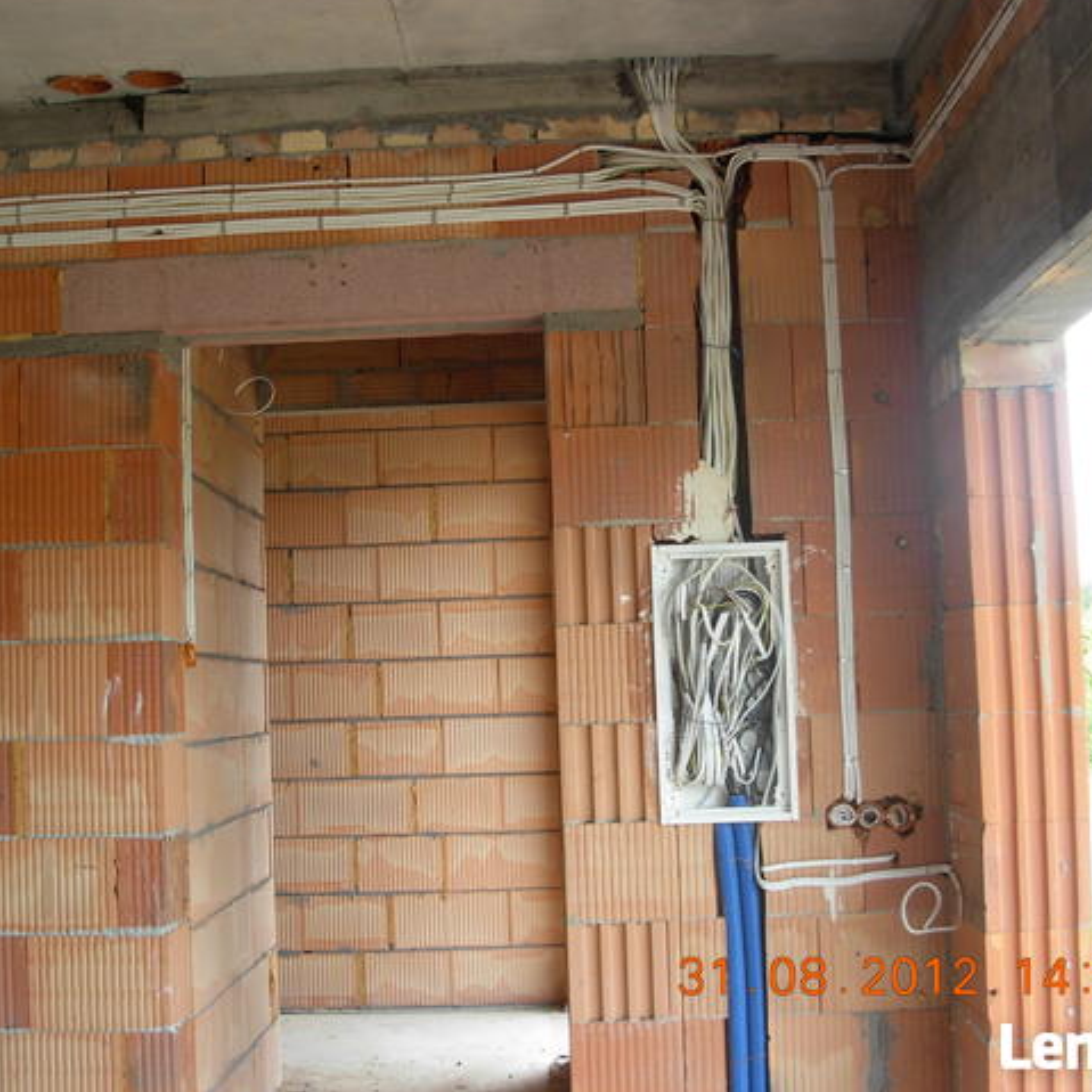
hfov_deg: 31.6
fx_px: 1927
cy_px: 539
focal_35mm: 54
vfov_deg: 31.6
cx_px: 481
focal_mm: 7.5
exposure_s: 1/55.3
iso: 79
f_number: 3.1
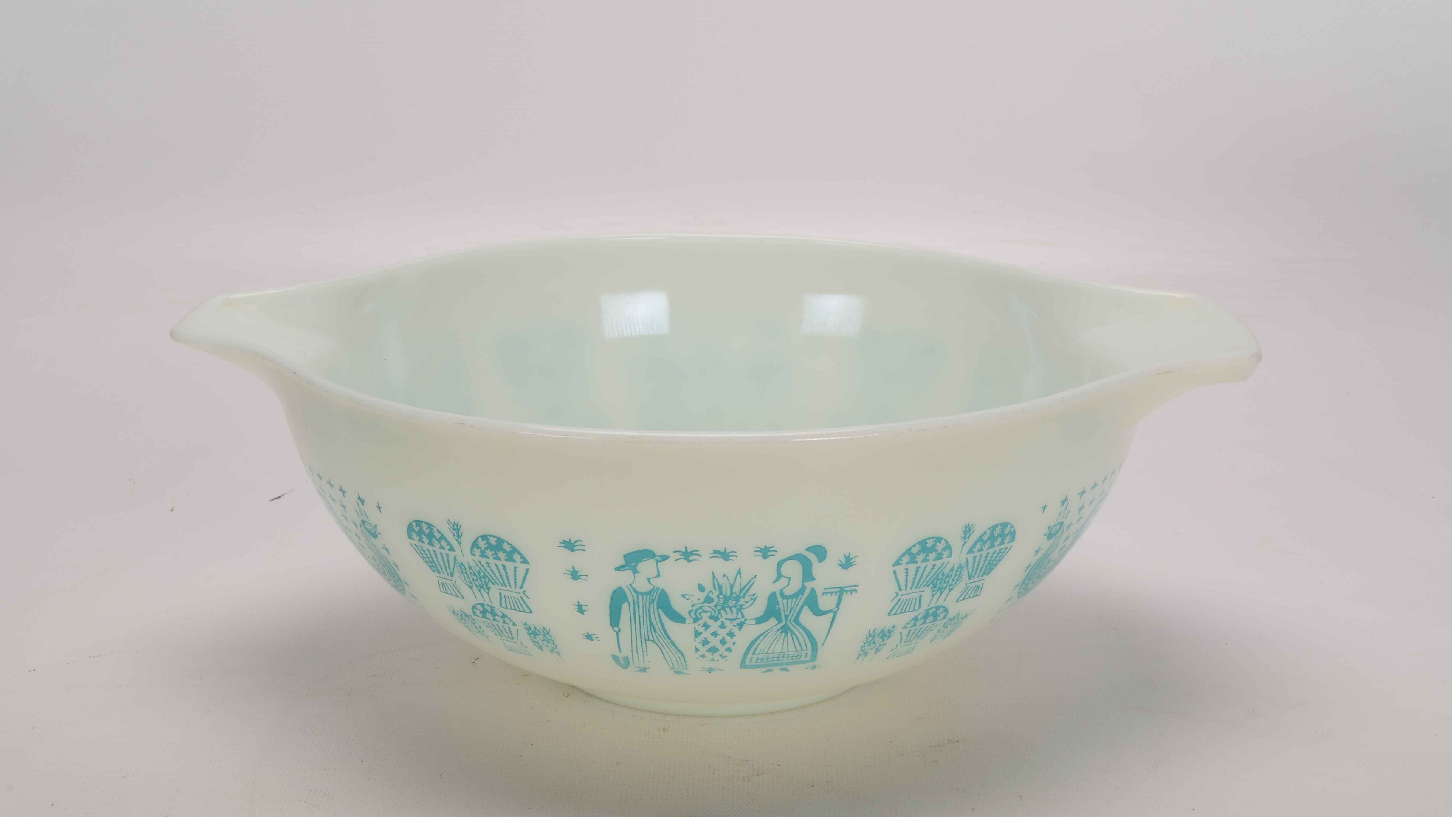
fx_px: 2138
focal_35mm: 56
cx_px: 721
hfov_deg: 37.5
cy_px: 480
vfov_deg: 21.6
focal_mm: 35
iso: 100
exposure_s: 1/160
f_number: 22
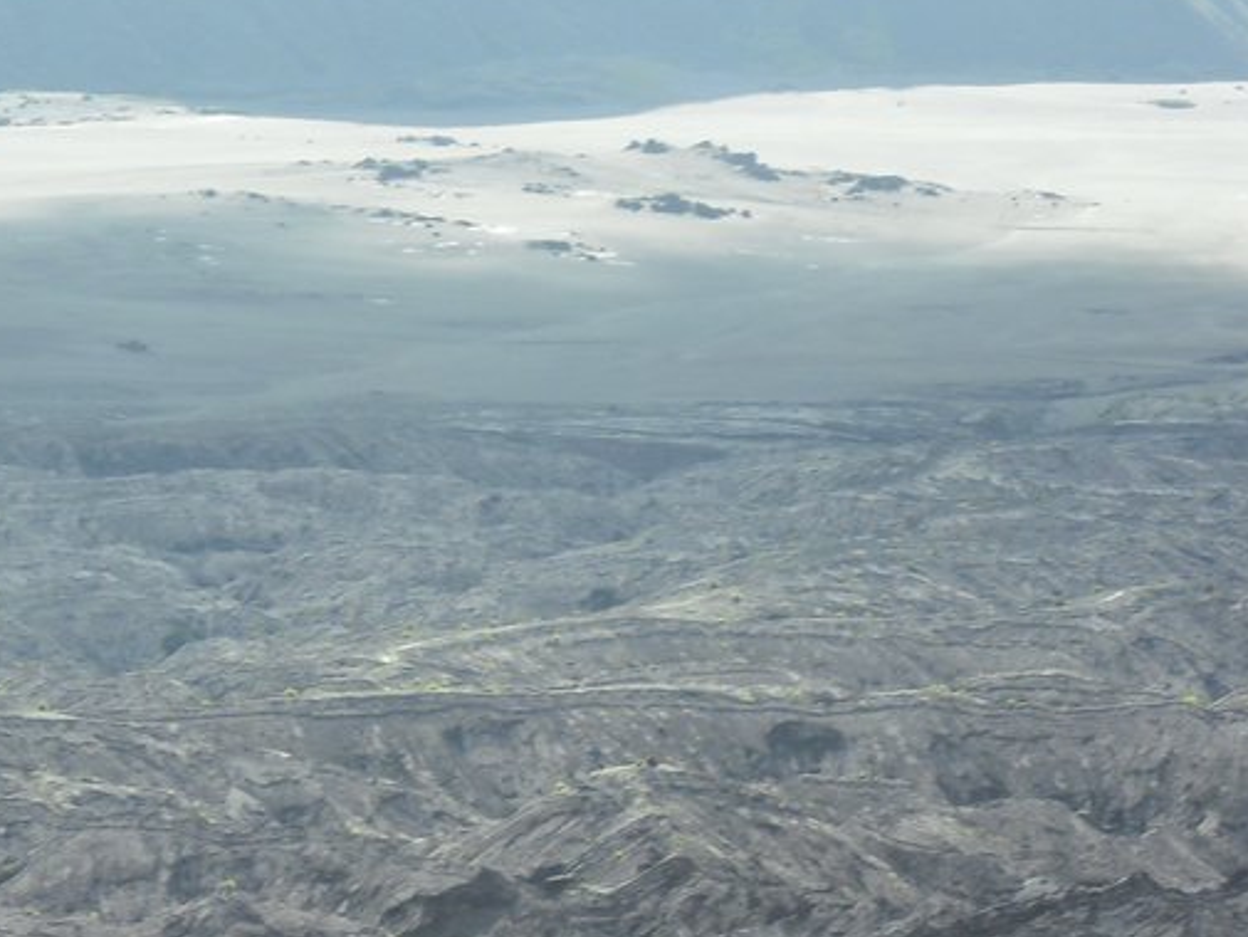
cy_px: 757
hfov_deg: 8.6
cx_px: 47
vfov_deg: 6.5
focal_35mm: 229
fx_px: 8258
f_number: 5.2
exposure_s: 1/250
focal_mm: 18.6
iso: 100
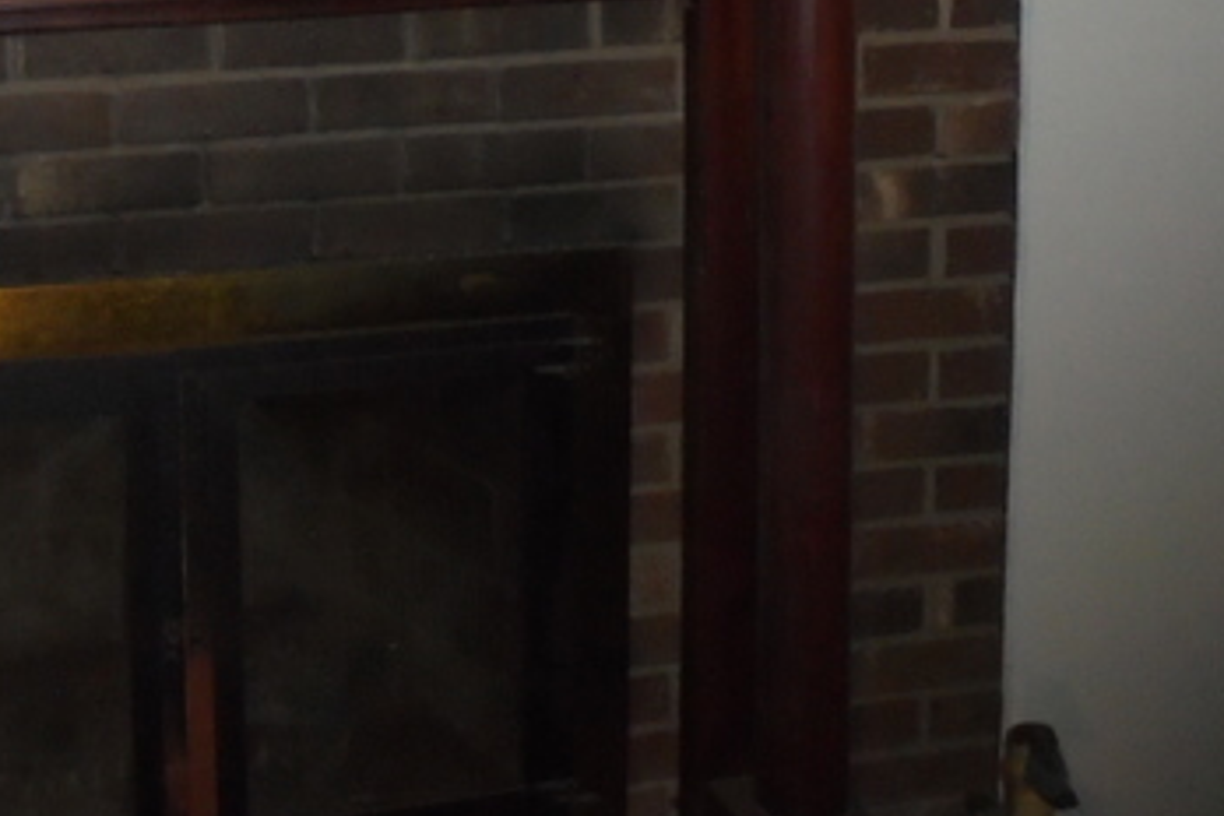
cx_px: 244
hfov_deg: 32.5
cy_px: -113
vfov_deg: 21.3
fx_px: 2040
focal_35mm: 60
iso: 400
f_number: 3.5
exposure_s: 1/30
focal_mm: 4.6
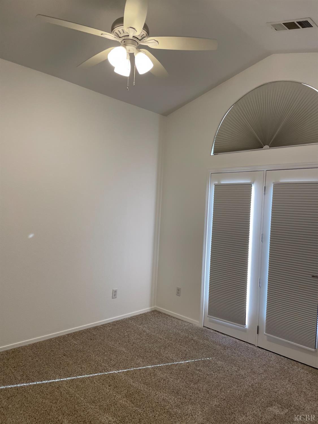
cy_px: 212
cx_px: 159
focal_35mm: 26
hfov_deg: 53.1
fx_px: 318
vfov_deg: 67.3
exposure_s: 1/120
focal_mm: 4.2
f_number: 1.6
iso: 100
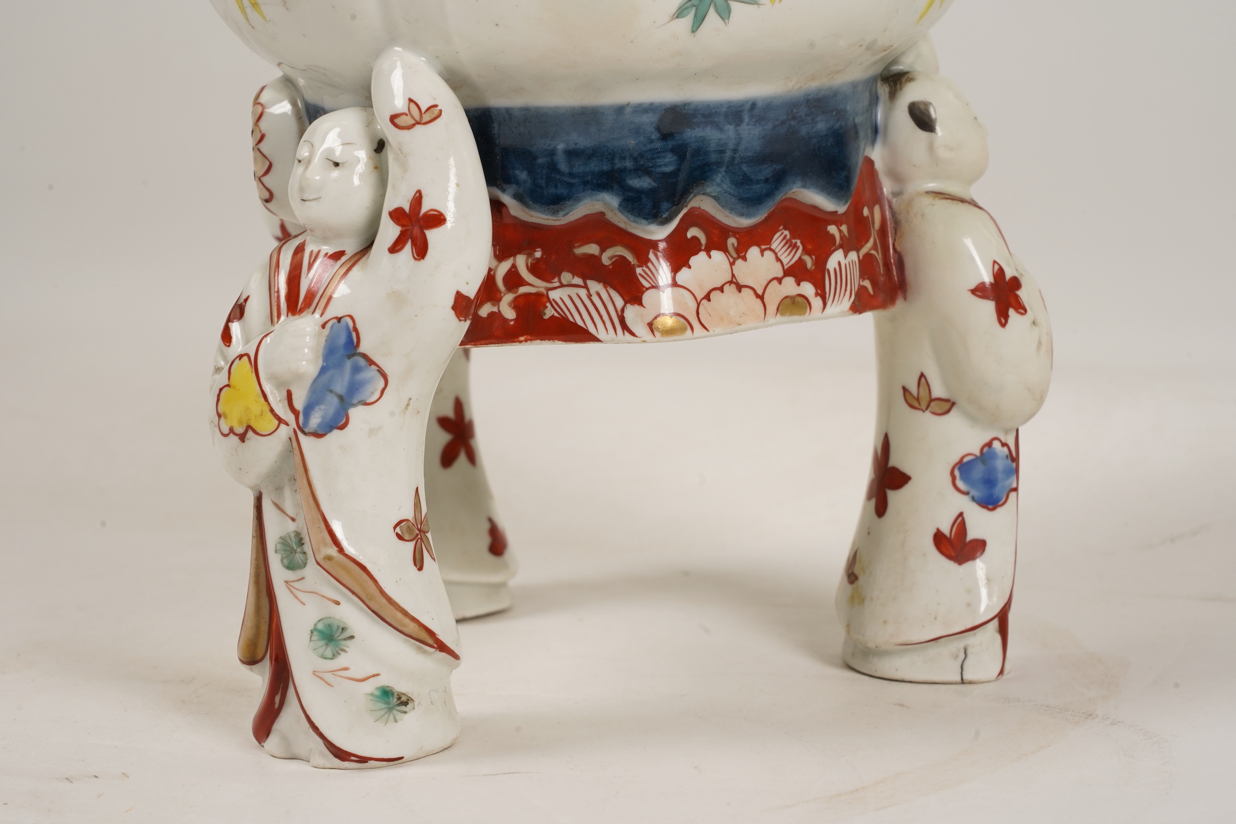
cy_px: 412
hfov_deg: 19.5
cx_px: 618
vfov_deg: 13.0
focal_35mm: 105
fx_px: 3605
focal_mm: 105
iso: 500
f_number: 16
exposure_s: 1/125
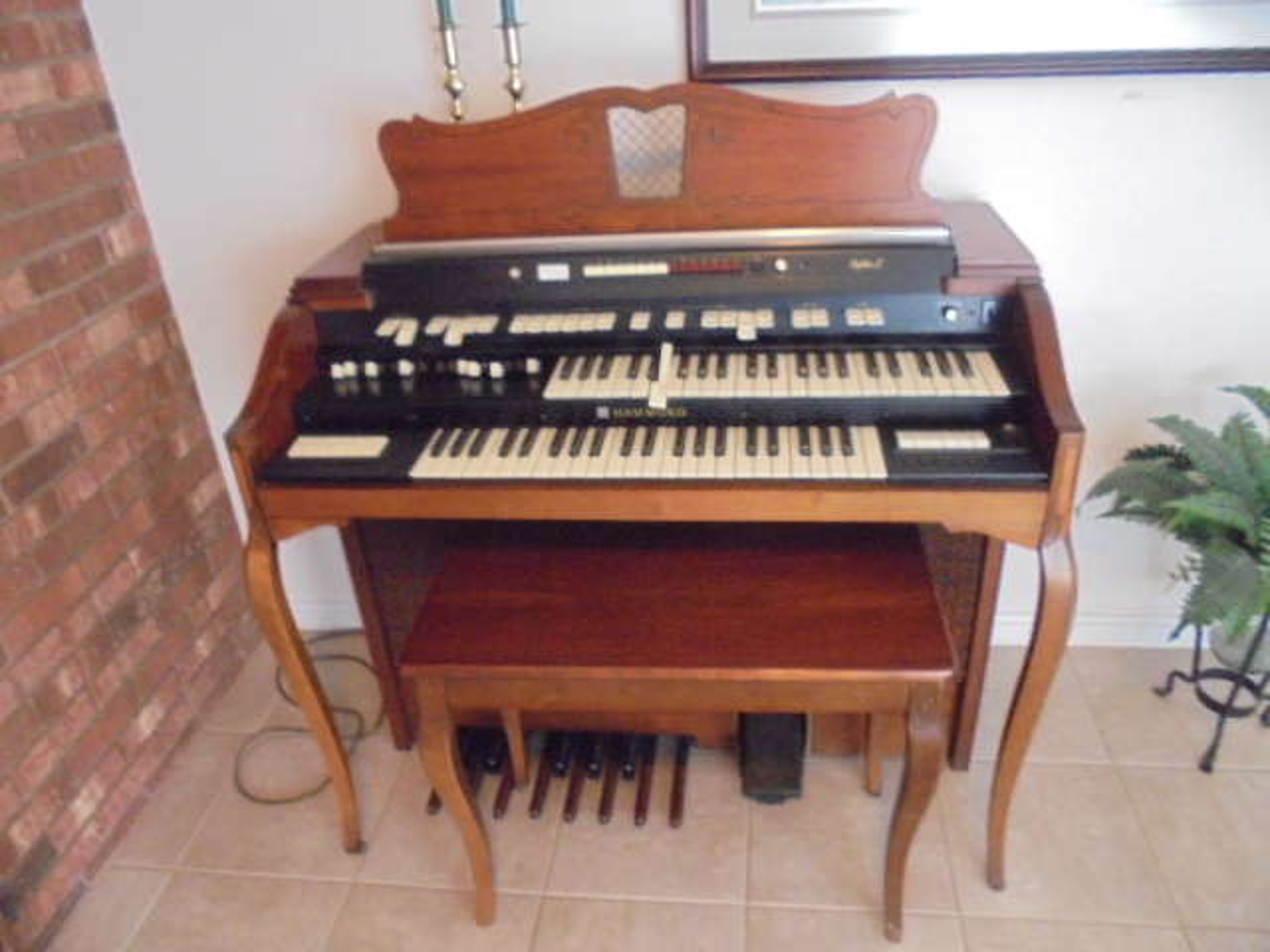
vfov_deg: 53.1
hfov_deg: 67.3
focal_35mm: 26
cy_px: 476
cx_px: 635
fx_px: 954
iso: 800
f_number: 3.5
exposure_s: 1/10
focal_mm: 4.6
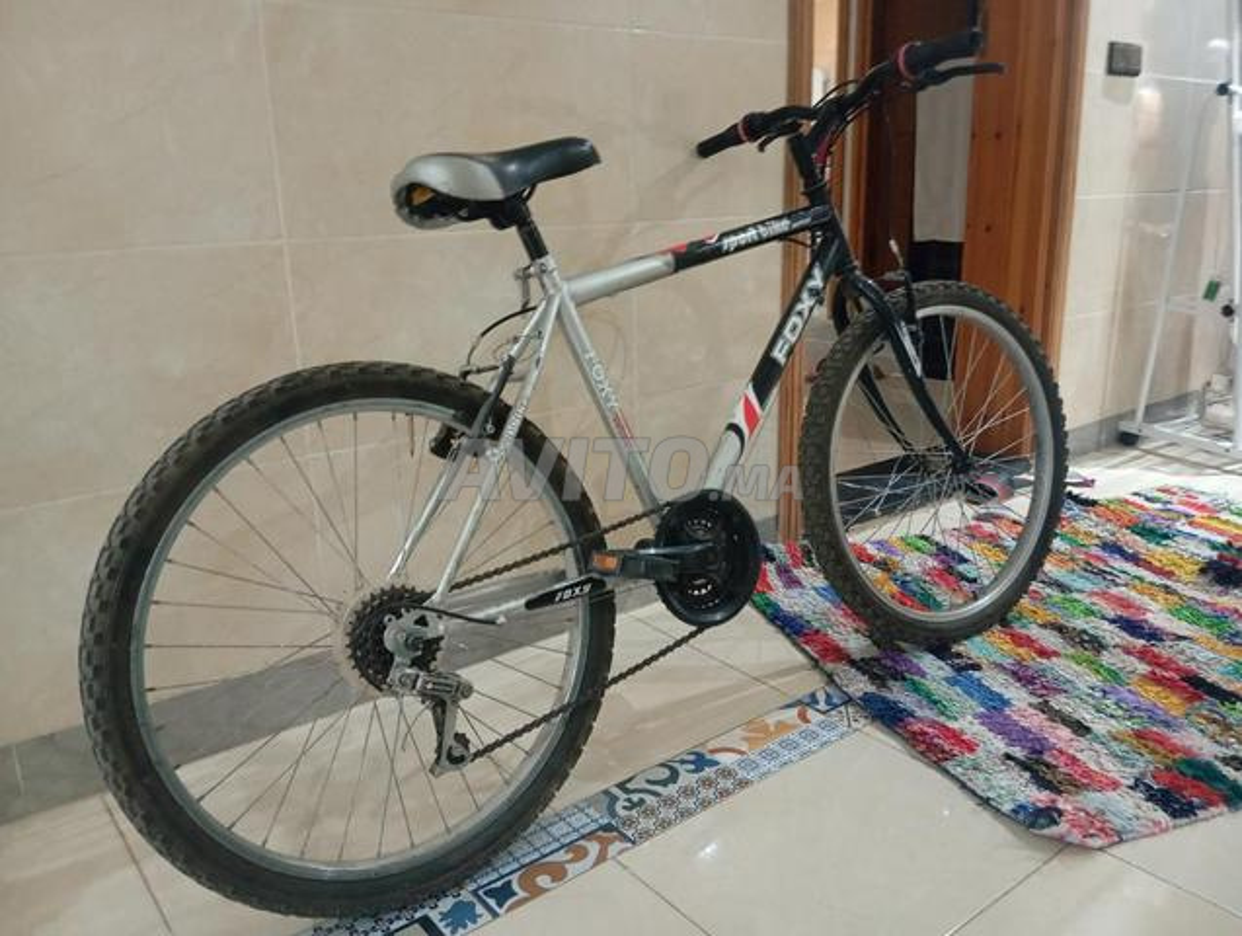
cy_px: 468
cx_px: 621
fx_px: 1006
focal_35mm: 28
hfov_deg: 63.4
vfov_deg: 49.9
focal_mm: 4.22
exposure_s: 1/20
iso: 2670
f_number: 1.8
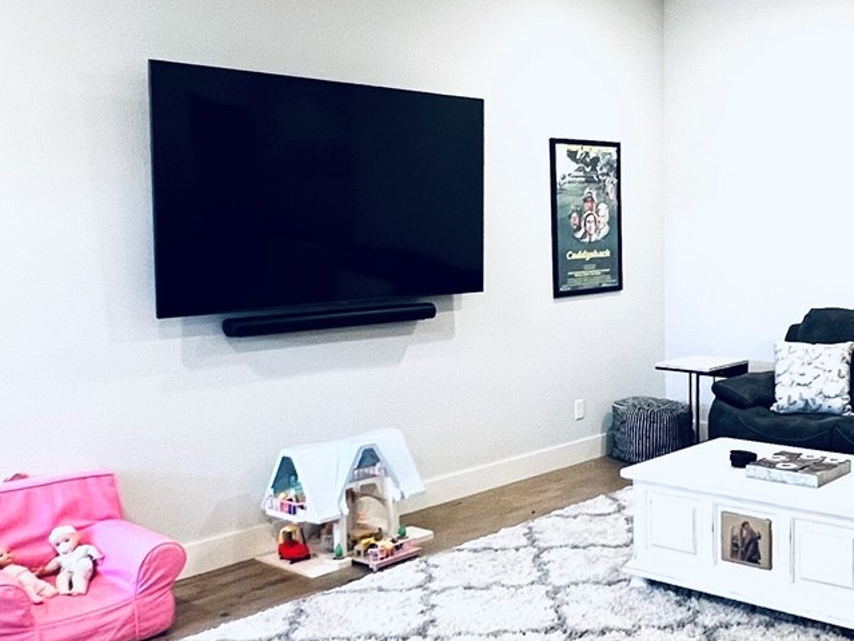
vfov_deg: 36.8
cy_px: 326
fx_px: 962
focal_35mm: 39
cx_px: 631
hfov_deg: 46.3
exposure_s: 1/60
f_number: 1.8
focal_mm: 1.57
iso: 320
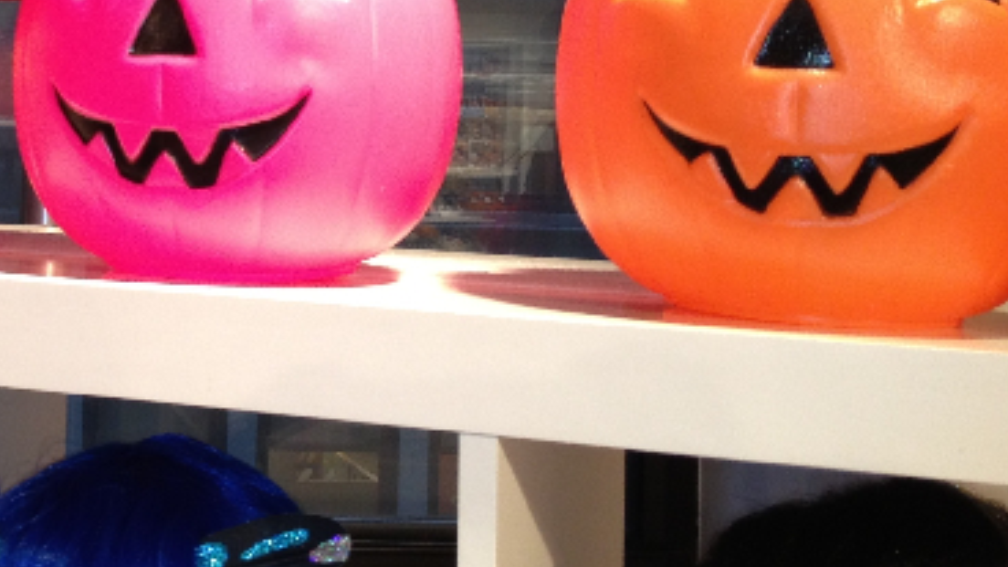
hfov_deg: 24.6
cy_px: -16
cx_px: 47
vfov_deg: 14.3
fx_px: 2218
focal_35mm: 83
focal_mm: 4.28
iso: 80
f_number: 2.4
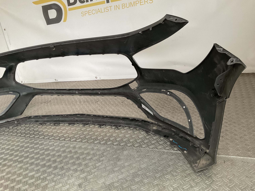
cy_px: 96
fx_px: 214
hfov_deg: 61.7
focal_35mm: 29
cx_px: 128
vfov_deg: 48.2
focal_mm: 3
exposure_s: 1/50
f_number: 1.8
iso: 125
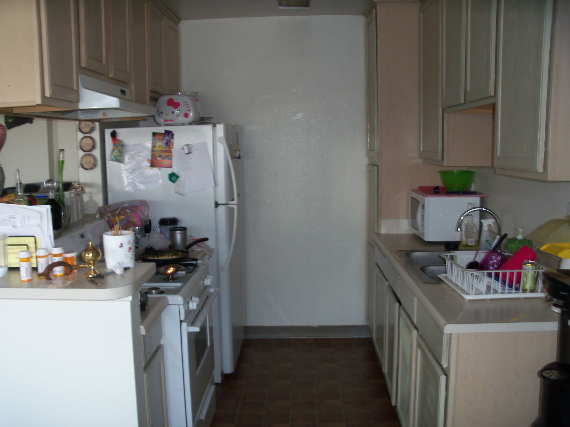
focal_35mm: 35
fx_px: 576
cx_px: 285
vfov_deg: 40.7
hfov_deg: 52.6
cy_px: 214
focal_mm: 6.3
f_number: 3
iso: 64
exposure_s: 1/30
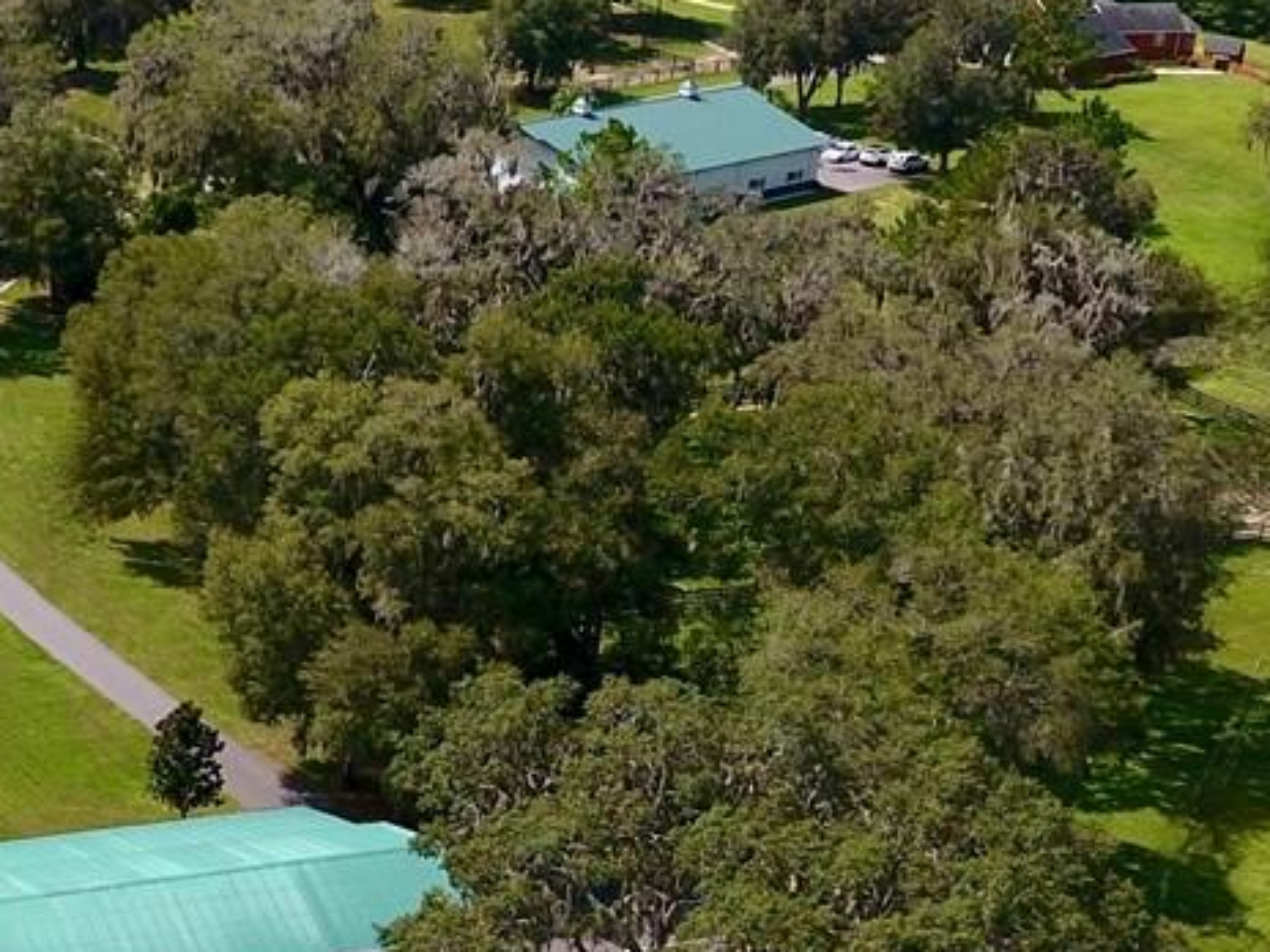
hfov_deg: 25.9
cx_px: -153
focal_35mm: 69
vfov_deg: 21.3
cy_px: 435
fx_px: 2531
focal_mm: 3.61
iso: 100
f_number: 2.8
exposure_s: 1/986
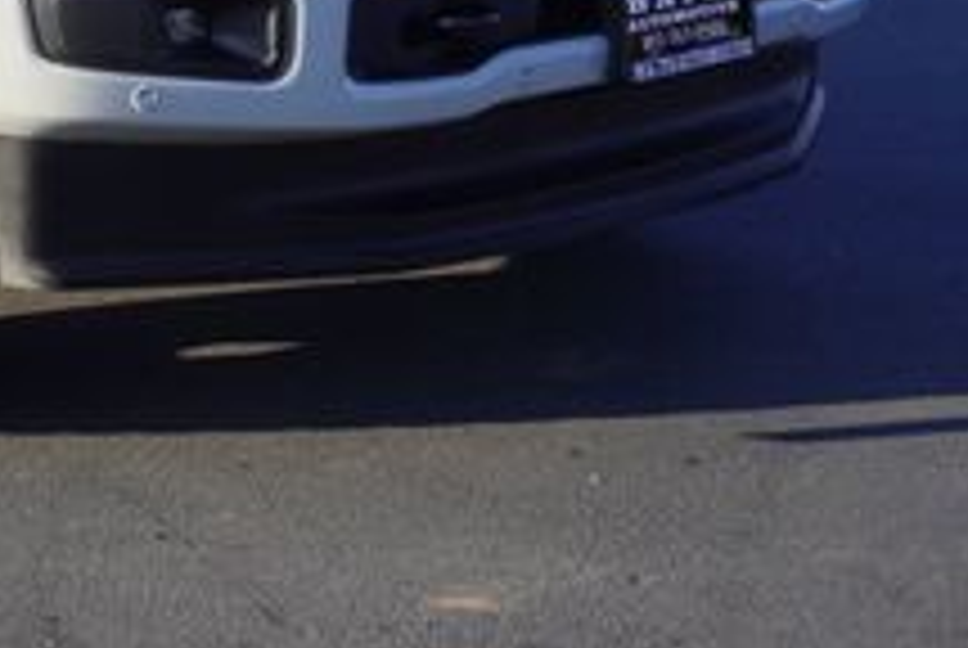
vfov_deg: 9.7
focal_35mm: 138
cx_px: -437
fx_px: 3729
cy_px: -256
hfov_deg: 14.0
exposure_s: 1/125
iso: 100
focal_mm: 31
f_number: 9
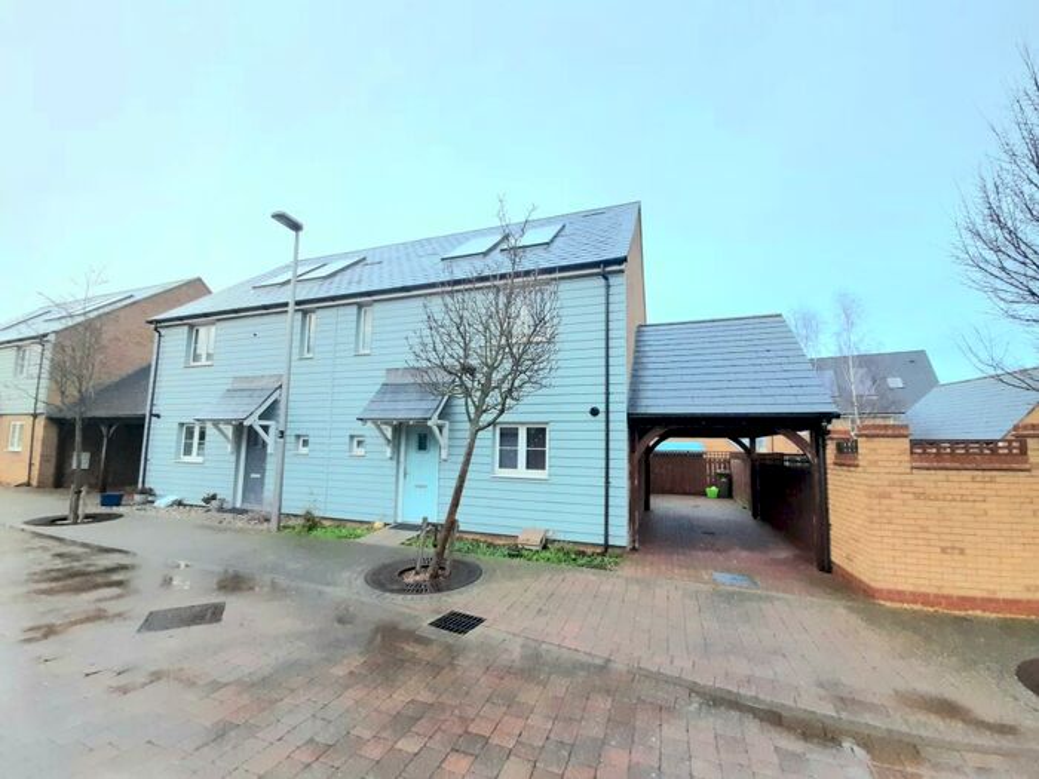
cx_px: 520
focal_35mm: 13
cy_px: 390
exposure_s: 1/50
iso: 160
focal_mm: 1.42
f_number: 2.2
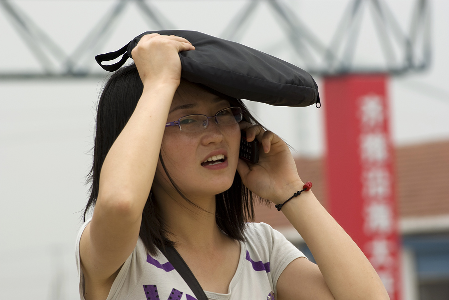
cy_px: 150
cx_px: 224
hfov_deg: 5.5
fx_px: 4682
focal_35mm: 375
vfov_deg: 3.7
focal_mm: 250
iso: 100
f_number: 8
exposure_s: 1/200
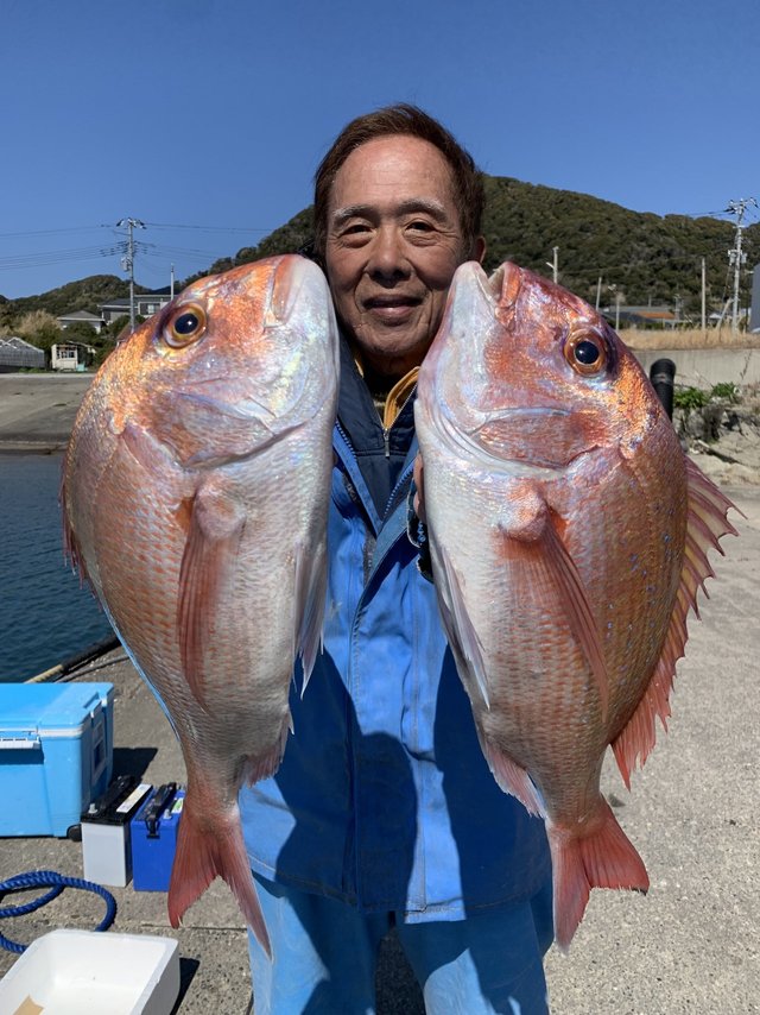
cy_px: 508
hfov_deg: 53.0
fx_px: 761
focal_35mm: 26
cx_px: 380
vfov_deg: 67.3
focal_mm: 4.25
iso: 25
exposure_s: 1/3086
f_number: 1.8
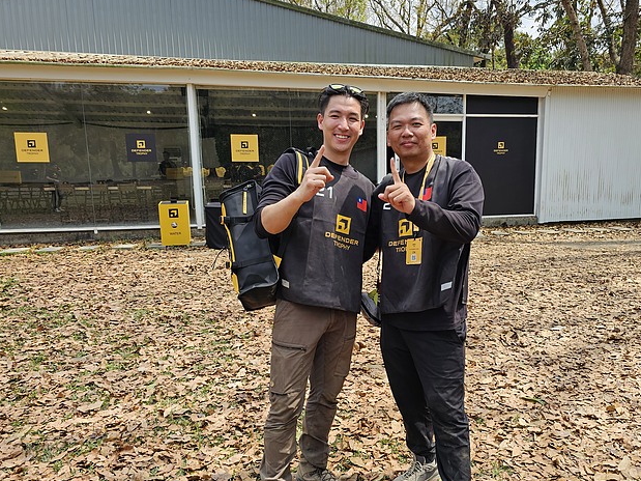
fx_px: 537
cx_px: 365
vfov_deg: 48.1
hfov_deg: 61.4
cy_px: 265
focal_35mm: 29
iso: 16
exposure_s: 1/481
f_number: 1.7
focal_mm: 6.3
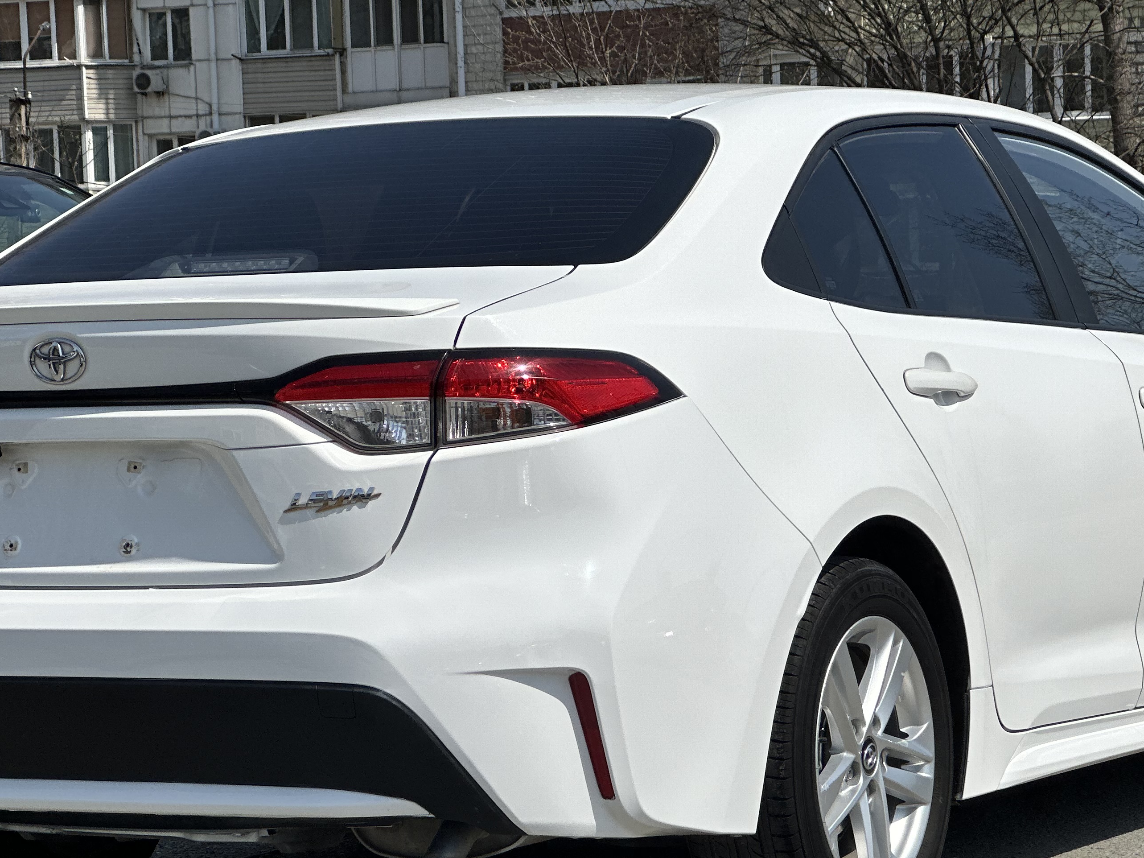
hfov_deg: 16.3
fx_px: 3998
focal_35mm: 121
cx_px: 605
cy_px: 631
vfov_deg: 12.2
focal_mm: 9
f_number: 2.8
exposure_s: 1/1876
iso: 32
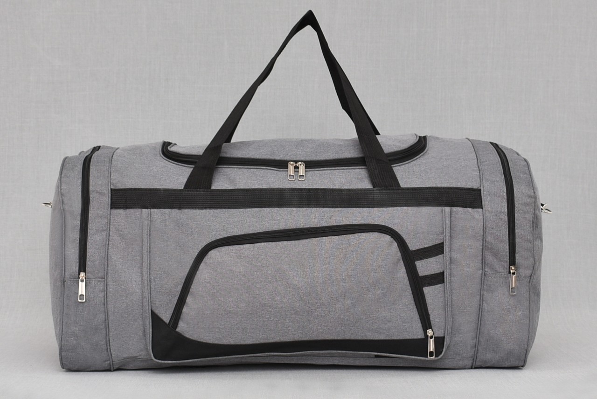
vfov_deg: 33.1
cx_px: 298
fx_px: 672
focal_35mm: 40
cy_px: 200
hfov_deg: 47.9
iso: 100
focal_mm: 27
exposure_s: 1/60
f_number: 5.6
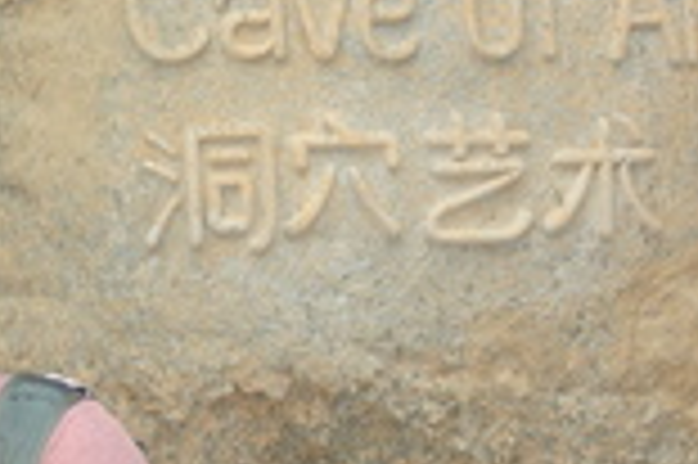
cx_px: -113
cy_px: 185
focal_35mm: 143
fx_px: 2770
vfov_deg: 9.6
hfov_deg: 14.0
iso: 125
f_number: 4
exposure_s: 1/320
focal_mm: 10.4
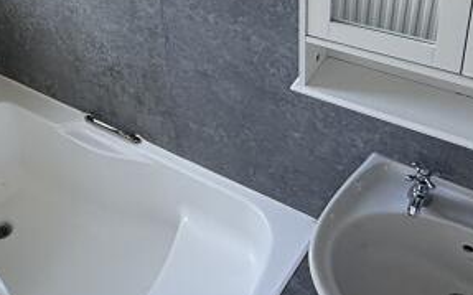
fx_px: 683
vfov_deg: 23.4
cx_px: 18
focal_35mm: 53
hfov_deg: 35.2
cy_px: 3
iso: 64
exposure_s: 1/165
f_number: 2.2
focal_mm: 2.22
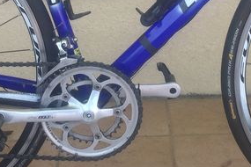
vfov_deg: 12.9
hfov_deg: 19.3
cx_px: 132
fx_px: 739
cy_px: 40
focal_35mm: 106
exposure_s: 1/117
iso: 32
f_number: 2.2
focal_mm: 4.15
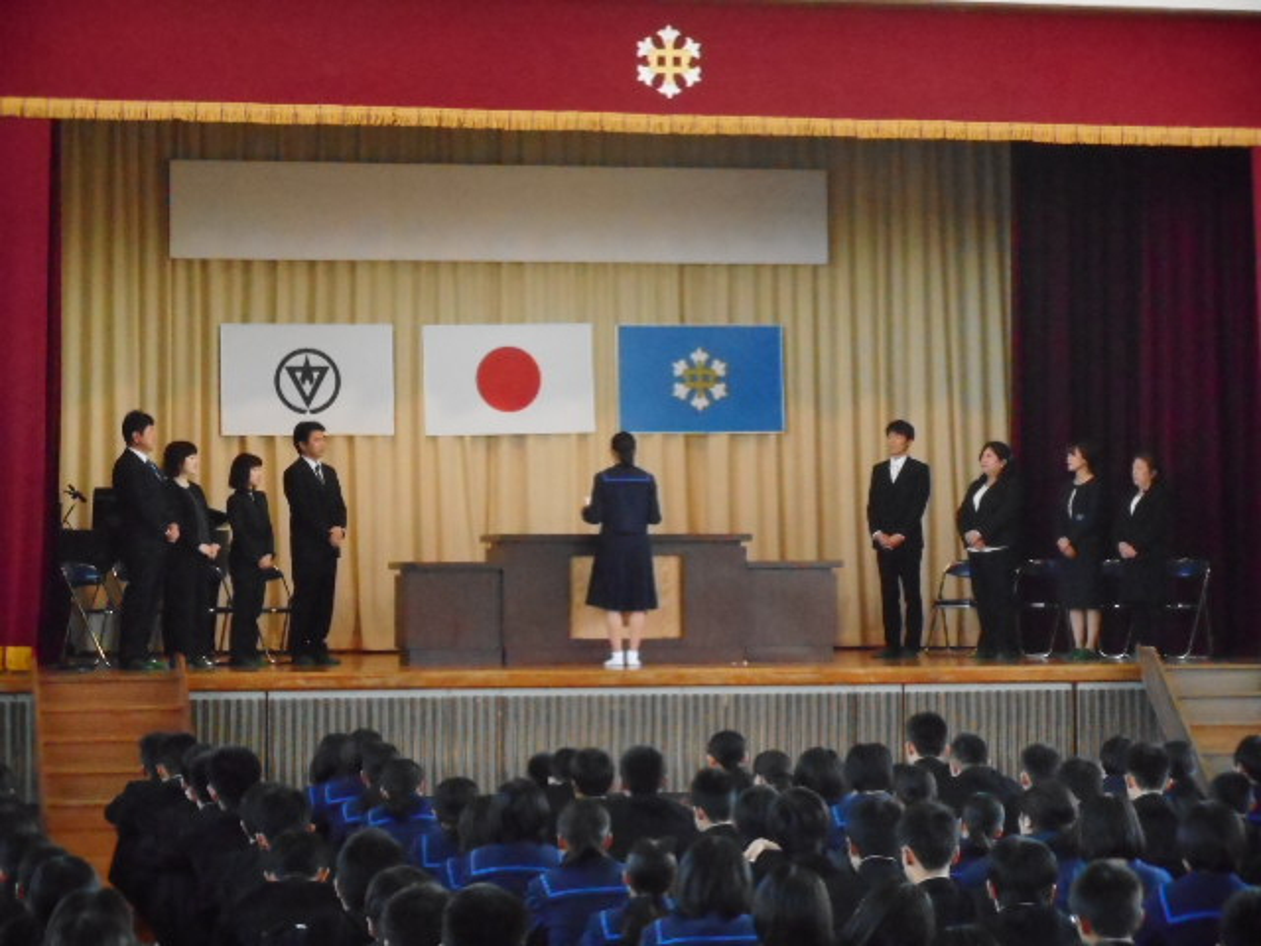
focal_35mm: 102
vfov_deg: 14.5
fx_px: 3716
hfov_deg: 19.3
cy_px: 473
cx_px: 630
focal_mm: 18.2
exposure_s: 1/60
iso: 1600
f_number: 5.8
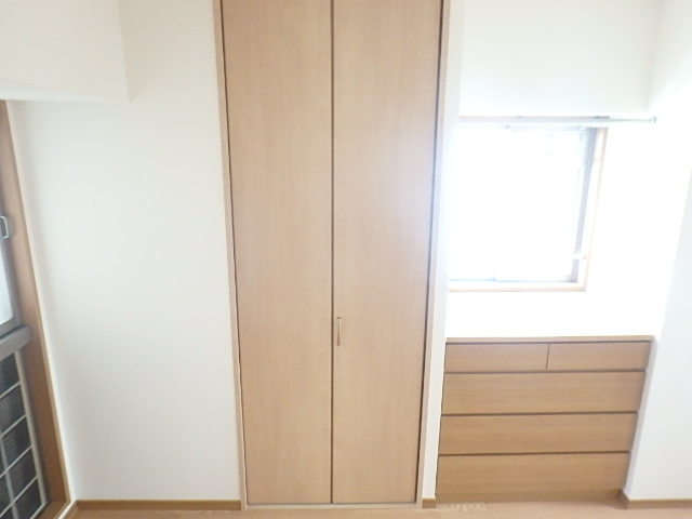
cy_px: 260
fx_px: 460
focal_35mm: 23
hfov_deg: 73.9
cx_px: 346
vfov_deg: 58.9
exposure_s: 1/30
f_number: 3.8
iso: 400
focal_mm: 4
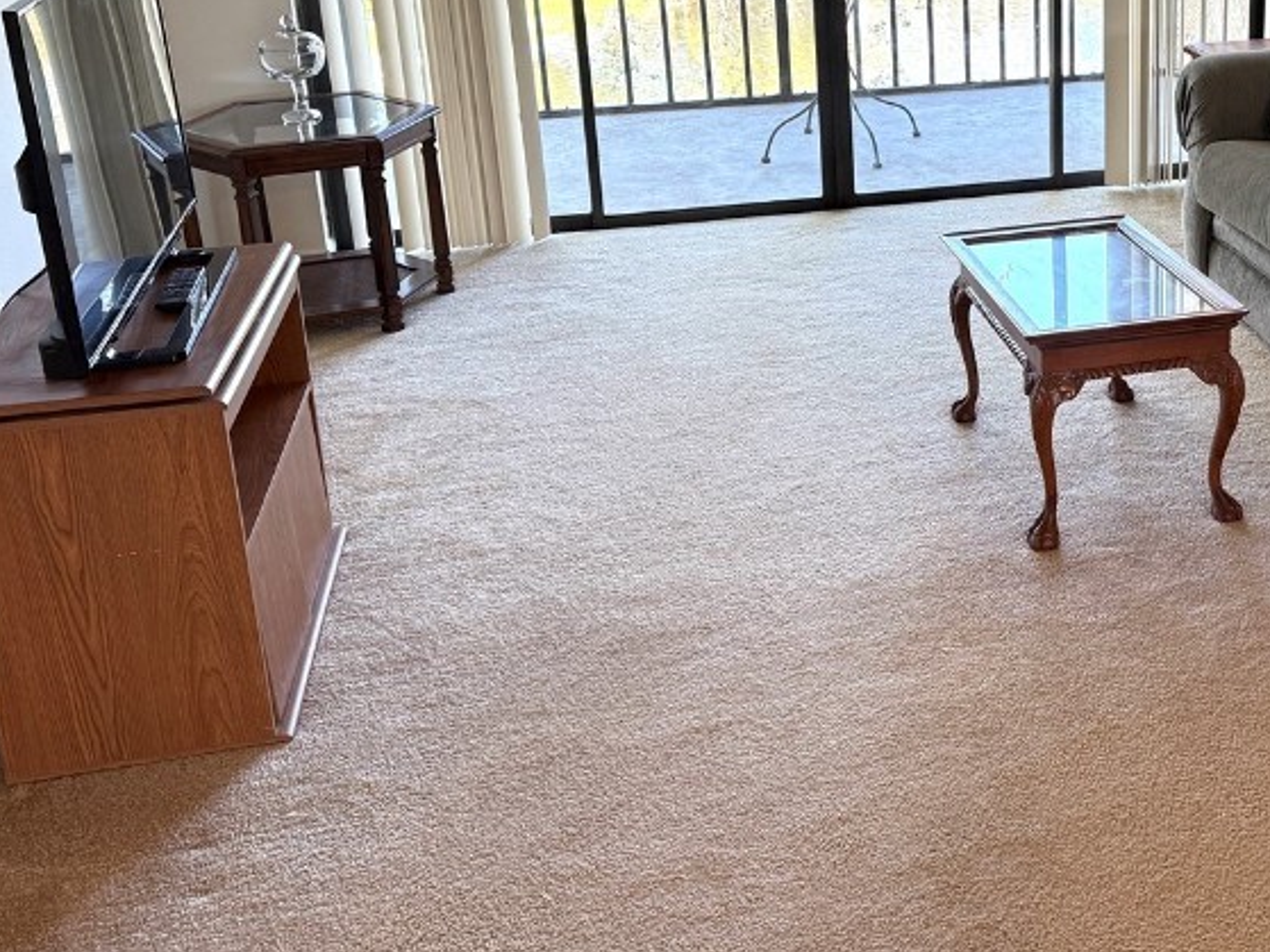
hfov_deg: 40.7
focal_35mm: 44
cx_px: 1066
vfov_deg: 32.1
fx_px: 1614
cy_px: 204
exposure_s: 1/138
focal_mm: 6.76
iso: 100
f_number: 1.78
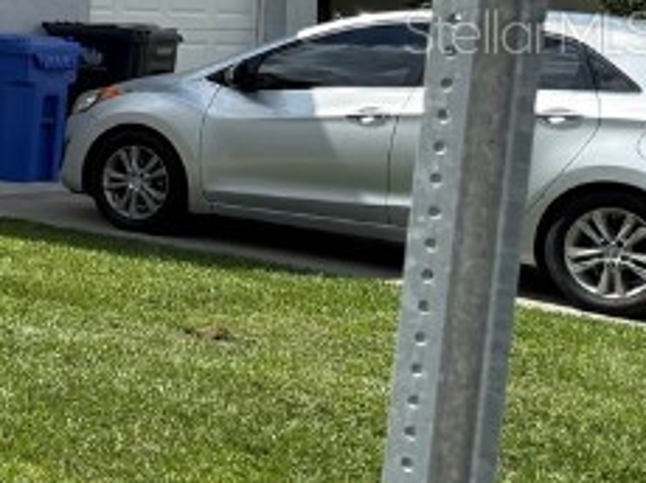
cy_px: 31
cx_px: -770
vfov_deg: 13.7
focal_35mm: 107
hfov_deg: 14.3
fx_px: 1995
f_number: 1.78
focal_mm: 6.76
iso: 100
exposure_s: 1/6173
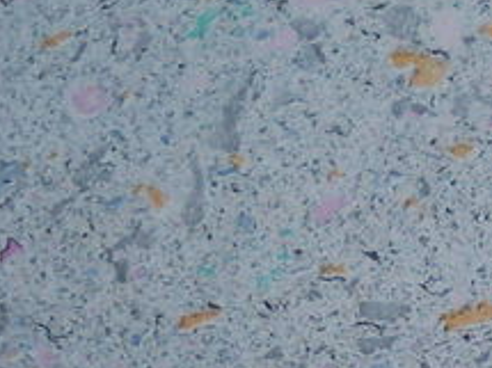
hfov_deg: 9.5
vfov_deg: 7.5
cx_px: 1048
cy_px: 663
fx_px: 2713
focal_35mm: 191
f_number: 5.5
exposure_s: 1/320
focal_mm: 6.72
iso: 80
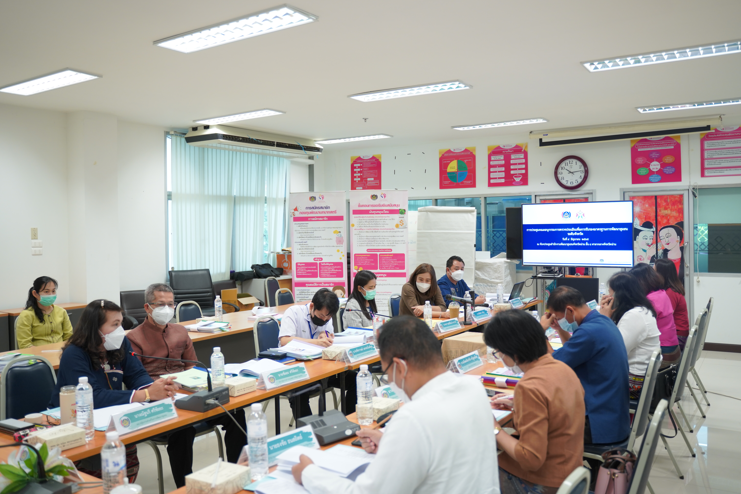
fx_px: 597
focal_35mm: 29
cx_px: 383
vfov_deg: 45.0
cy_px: 239
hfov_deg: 63.6
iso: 1000
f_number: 2.8
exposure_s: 1/160
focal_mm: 28
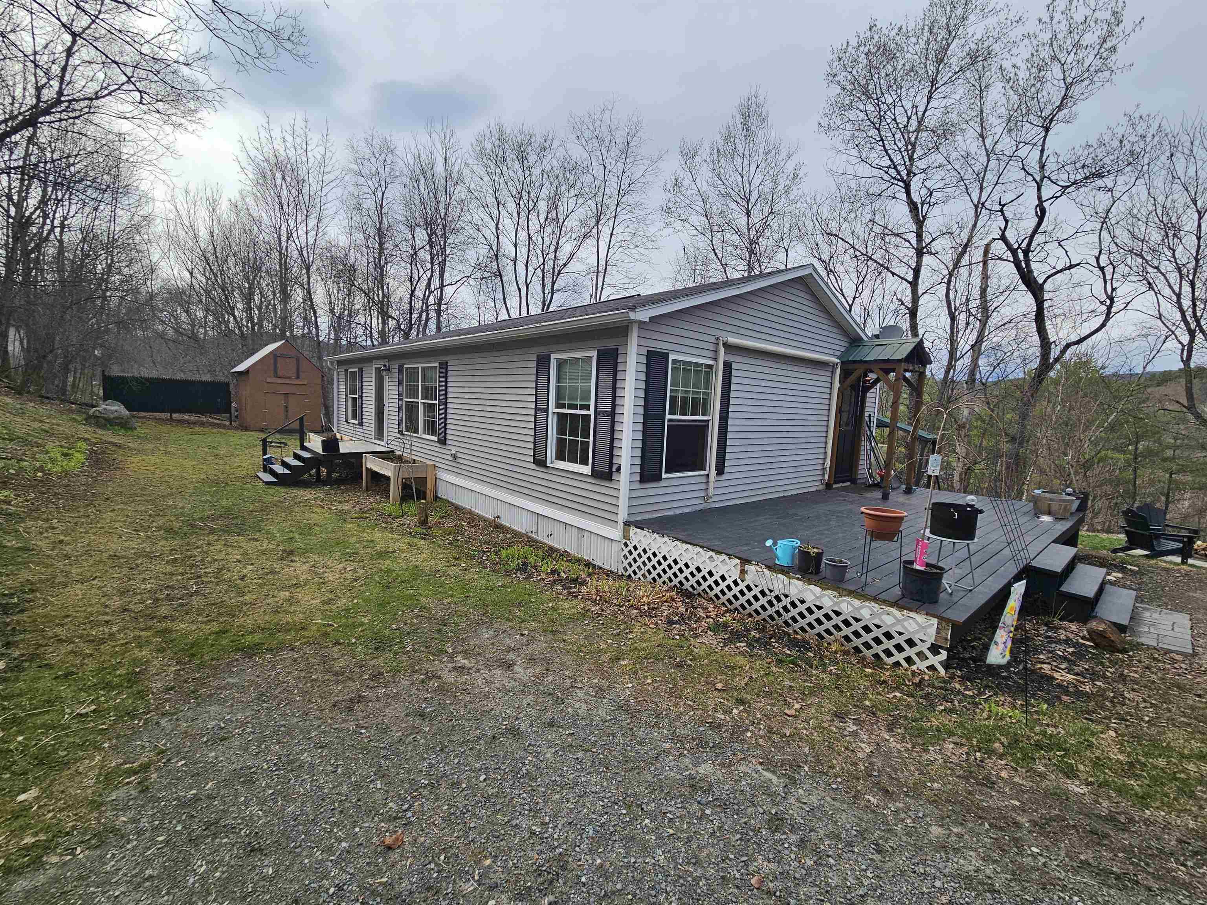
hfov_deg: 106.2
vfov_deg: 89.9
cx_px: 604
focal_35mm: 13
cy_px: 452
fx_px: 453
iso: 50
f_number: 2.2
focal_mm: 2.2
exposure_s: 1/1410
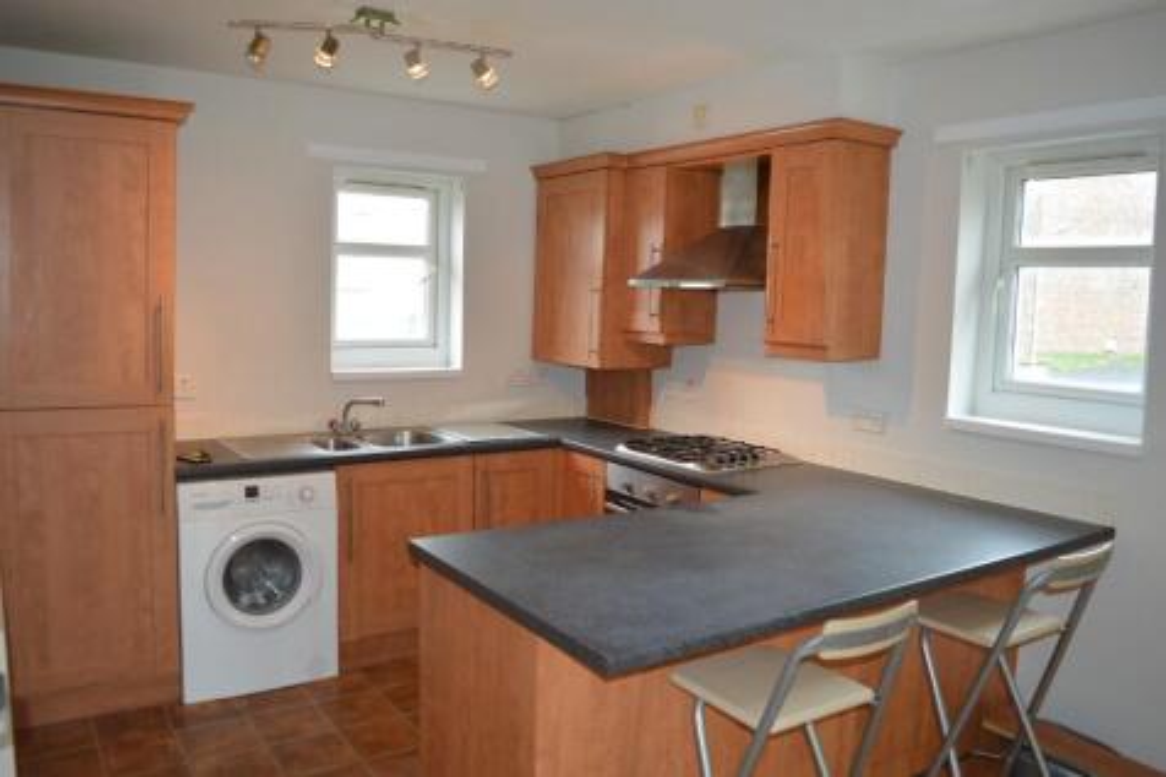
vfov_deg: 47.9
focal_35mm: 27
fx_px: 874
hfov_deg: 67.4
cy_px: 388
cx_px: 583
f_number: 4
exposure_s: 1/100
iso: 400
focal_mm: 18
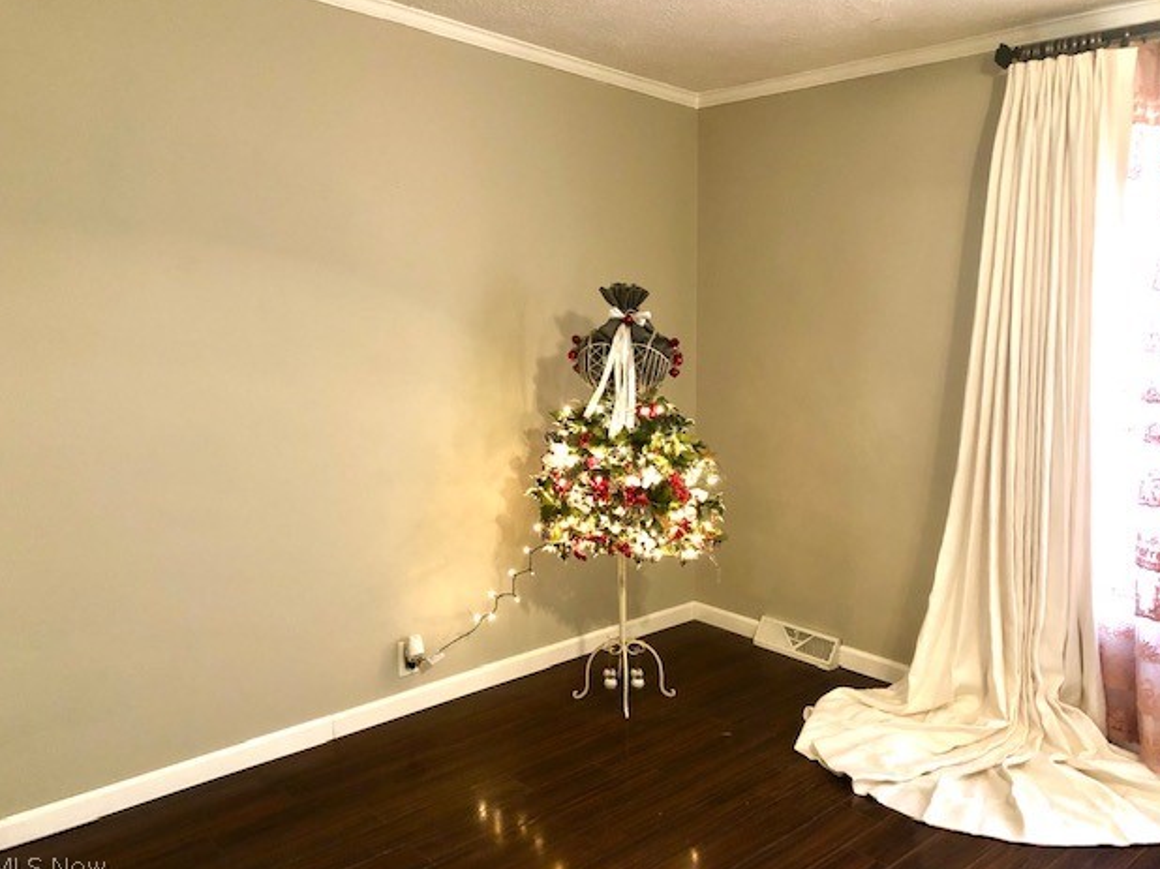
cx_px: 586
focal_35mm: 29
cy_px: 437
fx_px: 971
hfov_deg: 61.7
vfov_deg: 48.2
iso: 100
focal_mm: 3.99
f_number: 1.8
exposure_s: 1/6
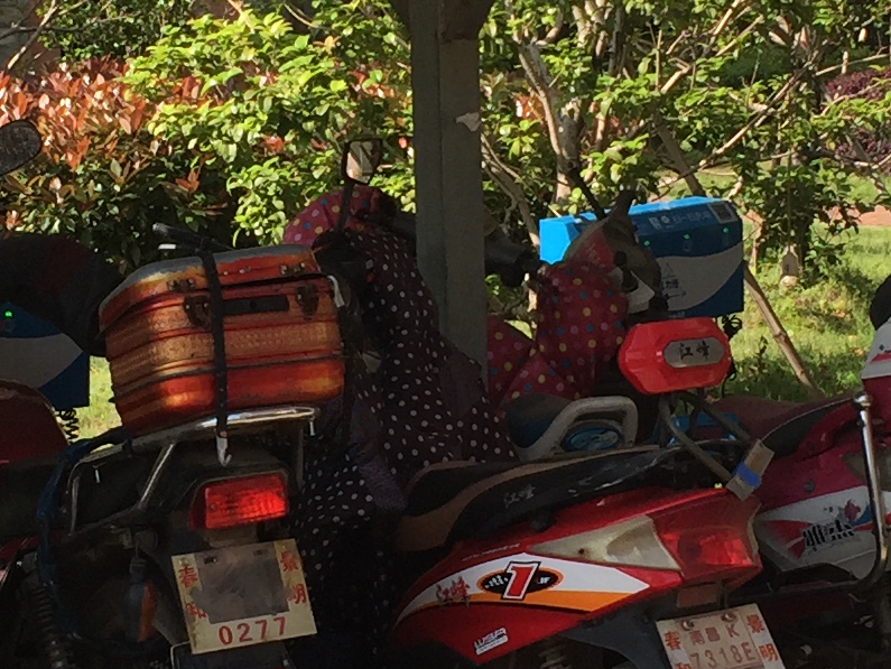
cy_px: 244
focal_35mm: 119
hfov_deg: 16.5
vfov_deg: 12.5
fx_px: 3064
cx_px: 333
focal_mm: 4.15
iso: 32
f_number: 2.2
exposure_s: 1/682
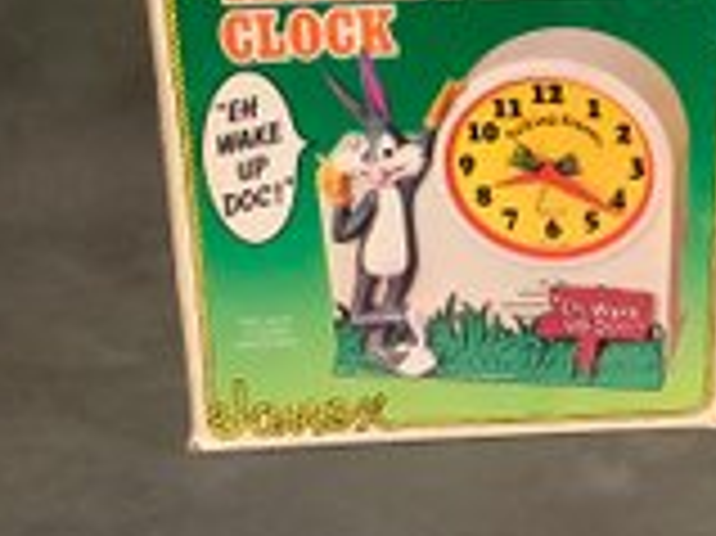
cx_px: 498
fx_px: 1385
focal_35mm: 67
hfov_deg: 28.7
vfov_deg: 21.7
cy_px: 137
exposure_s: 1/60
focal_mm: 3.3
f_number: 2.4
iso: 320
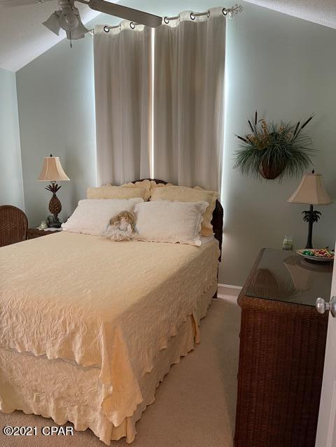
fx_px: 336
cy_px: 224
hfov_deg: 53.1
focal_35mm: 26
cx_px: 168
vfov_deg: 67.3
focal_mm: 5.1
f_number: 1.6
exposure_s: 1/60
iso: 250
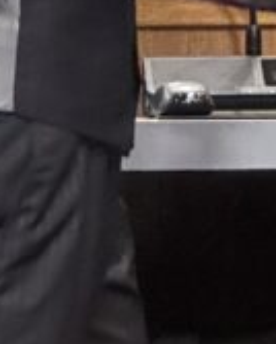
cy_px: 222
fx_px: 4699
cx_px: 482
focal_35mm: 461
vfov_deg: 4.2
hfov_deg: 3.3
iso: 1000
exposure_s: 1/41
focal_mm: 9
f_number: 2.8
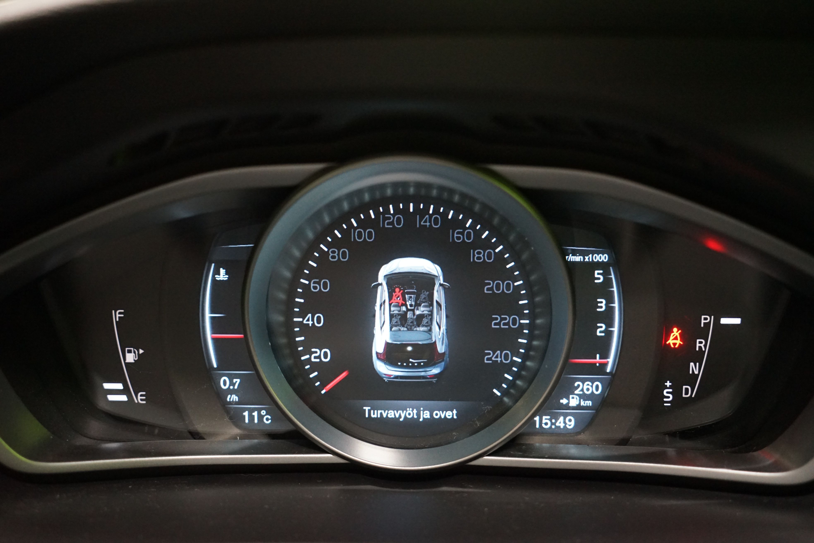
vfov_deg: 38.9
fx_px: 769
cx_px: 407
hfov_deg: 55.8
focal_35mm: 34
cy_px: 272
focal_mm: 34
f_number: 4
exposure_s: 1/60
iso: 4000
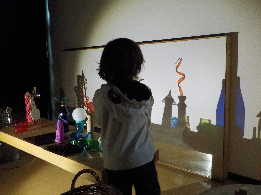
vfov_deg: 45.4
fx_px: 234
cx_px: 130
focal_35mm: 31
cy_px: 96
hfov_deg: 58.4
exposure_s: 1/6
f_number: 3.3
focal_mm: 4.1
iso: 800
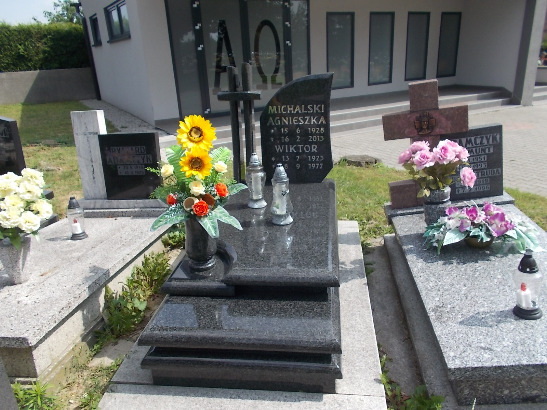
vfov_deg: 53.1
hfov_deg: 67.3
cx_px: 274
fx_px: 411
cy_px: 205
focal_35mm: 26
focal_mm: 4.6
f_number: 8
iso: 80
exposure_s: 1/125
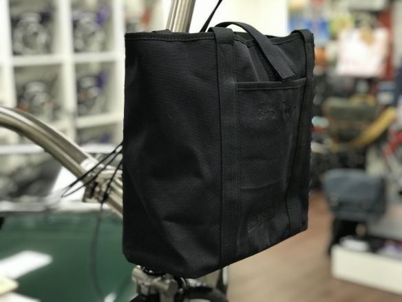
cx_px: 201
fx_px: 662
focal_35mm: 57
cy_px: 151
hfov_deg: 33.8
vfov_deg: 25.7
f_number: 2.8
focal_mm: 6.6
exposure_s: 1/50
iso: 200
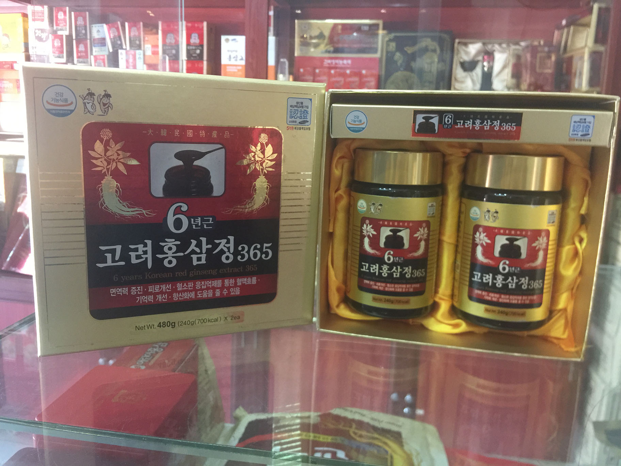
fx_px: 520
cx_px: 310
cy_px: 233
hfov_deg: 61.7
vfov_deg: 48.2
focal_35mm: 29
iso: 125
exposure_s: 1/17
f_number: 2.2
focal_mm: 4.15
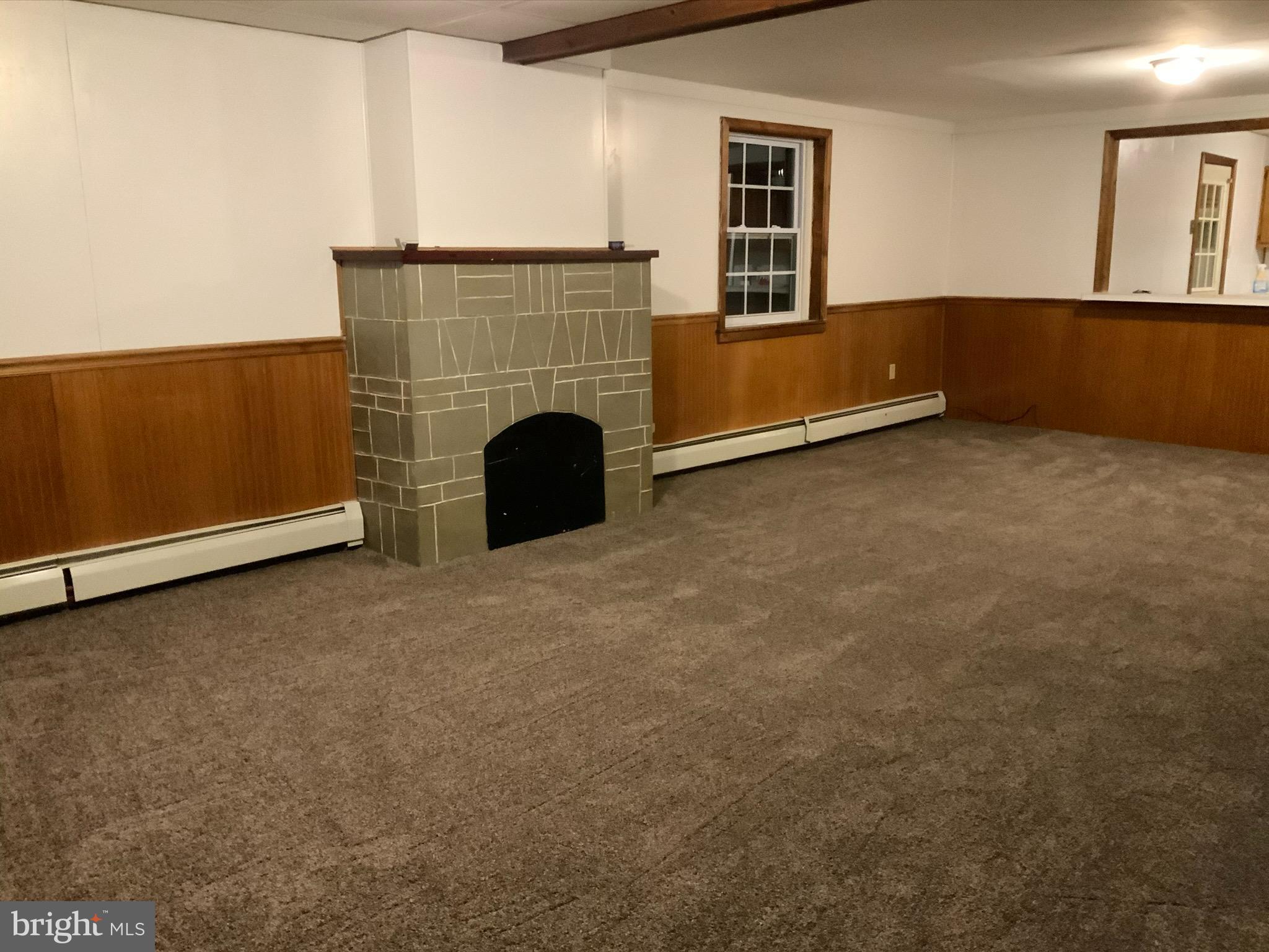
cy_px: 476
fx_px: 1063
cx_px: 634
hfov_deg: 61.7
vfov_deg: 48.2
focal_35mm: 29
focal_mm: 3
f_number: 1.8
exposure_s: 1/24
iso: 500
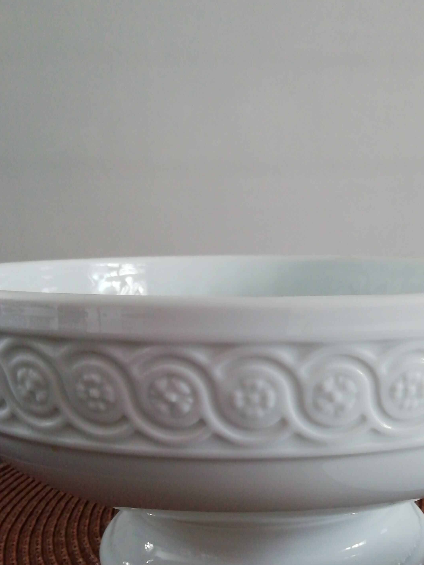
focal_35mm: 38
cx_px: 296
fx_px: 621
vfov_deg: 48.6
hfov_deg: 37.2
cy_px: 348
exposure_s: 1/16.7
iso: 400
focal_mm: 3.46
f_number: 2.2
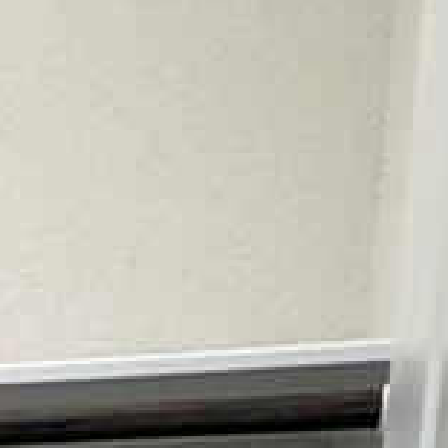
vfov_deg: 12.1
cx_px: -673
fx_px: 1801
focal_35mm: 123
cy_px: 986
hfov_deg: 11.4
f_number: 2.2
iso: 125
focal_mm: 2.22
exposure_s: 1/120
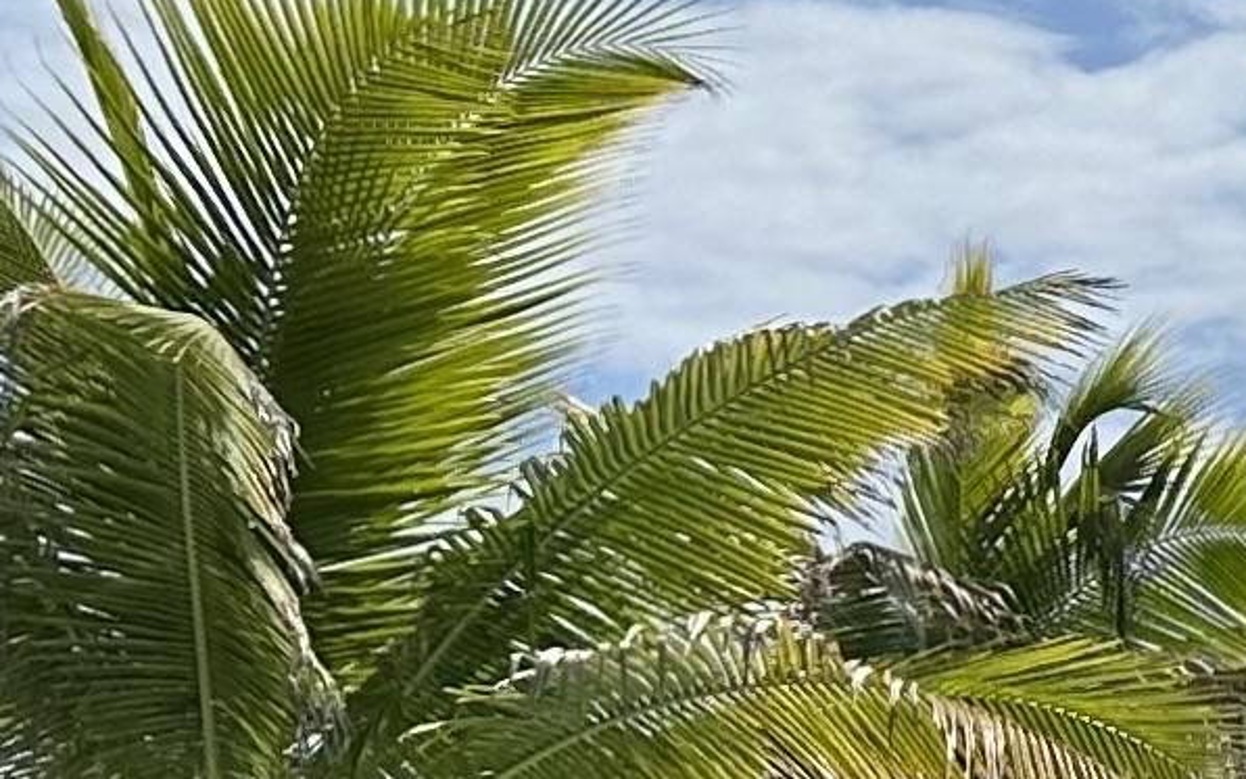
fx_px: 5772
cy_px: 1015
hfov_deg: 10.8
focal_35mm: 170
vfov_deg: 7.6
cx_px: 2797
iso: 80
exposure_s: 1/13699
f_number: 1.78
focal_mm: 6.86
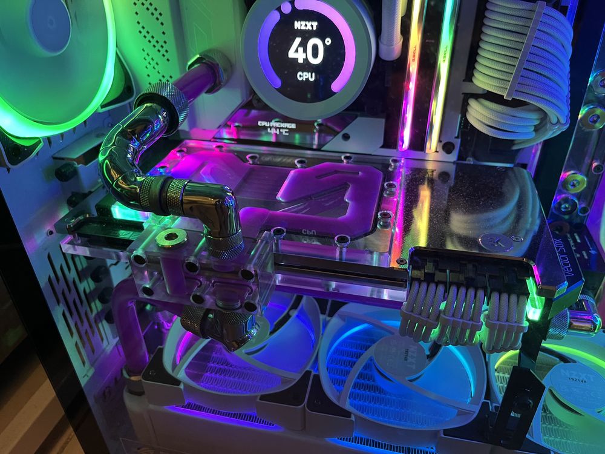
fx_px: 454
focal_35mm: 26
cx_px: 302
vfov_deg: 53.1
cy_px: 227
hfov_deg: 67.3
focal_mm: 5.1
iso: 400
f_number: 1.6
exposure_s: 1/33
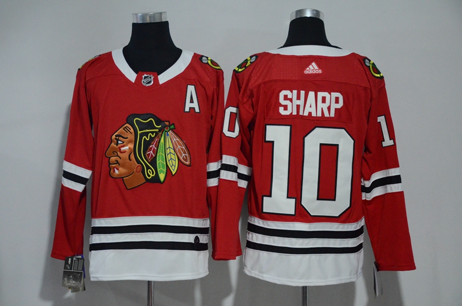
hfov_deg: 28.1
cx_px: 231
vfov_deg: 18.8
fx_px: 922
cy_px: 153
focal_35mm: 72
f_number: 4.5
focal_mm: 48
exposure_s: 1/80
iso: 4000
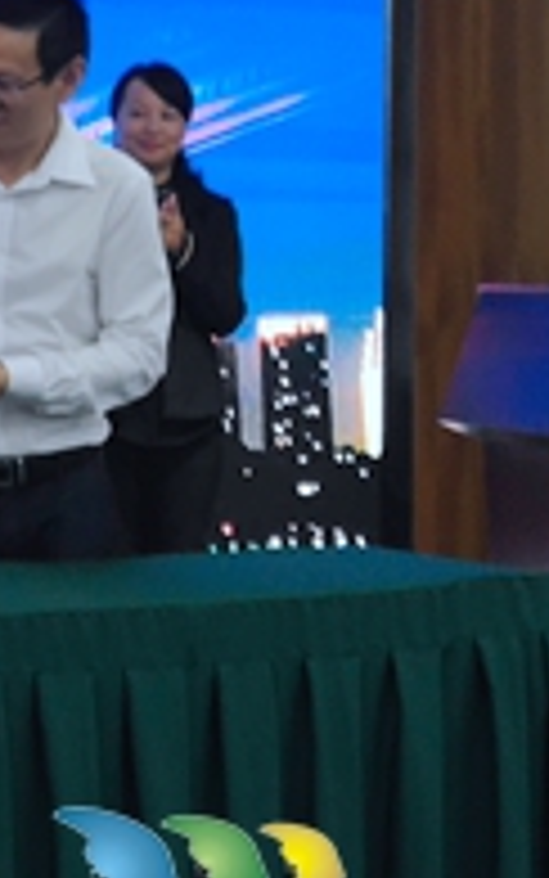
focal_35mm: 128
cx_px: -310
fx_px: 3062
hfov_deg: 9.9
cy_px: 254
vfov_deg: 16.3
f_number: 1.8
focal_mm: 3.95
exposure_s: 1/100
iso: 133
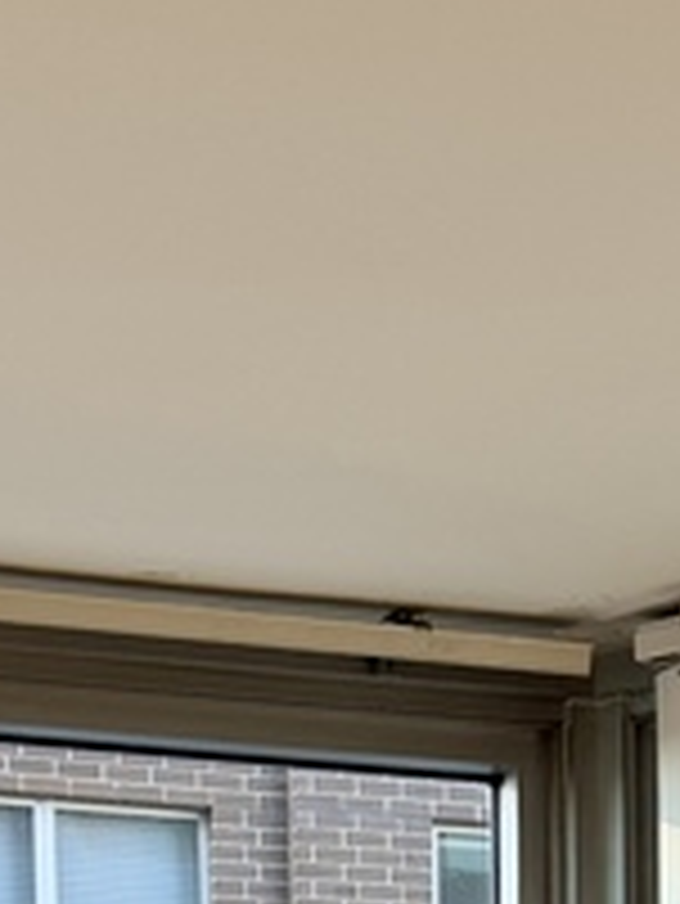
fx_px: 3375
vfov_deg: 12.6
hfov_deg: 11.5
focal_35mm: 129
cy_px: 2042
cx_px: 144
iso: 125
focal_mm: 6.76
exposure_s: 1/121
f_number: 1.78
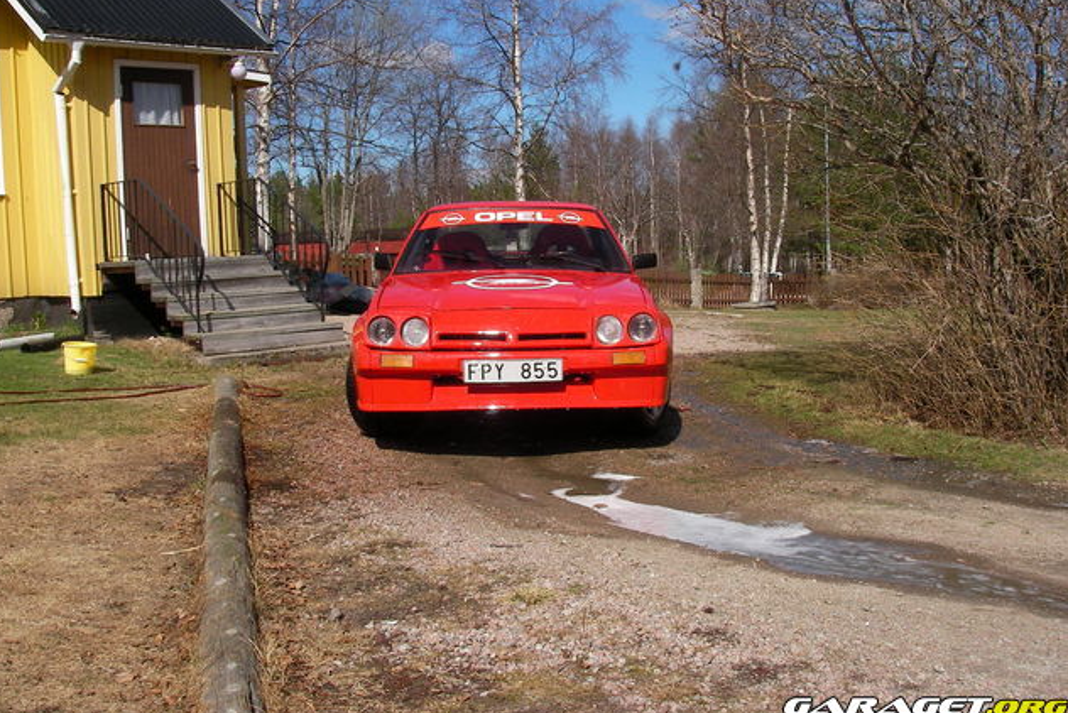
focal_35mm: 40
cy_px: 318
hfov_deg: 48.4
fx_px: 1187
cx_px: 532
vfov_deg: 33.4
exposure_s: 1/389
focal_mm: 6.3
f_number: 6.6
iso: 50
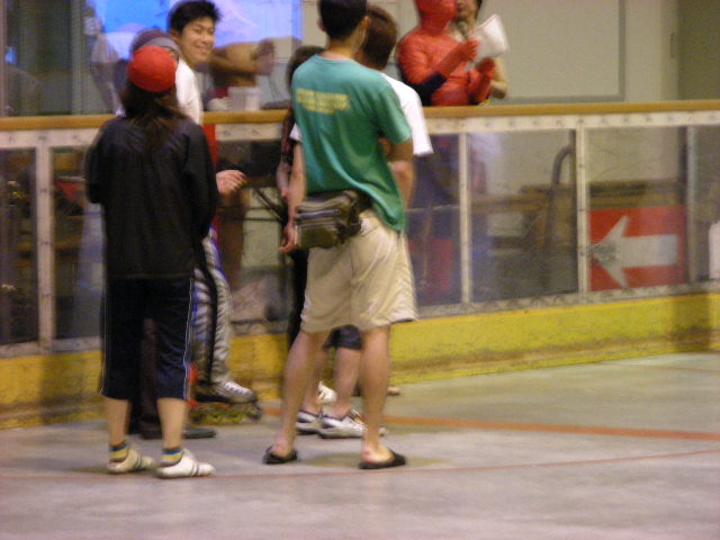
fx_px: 4077
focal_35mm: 196
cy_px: 270
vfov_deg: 7.6
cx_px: 360
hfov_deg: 10.1
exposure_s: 1/30
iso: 355
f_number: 3.5
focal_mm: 32.7
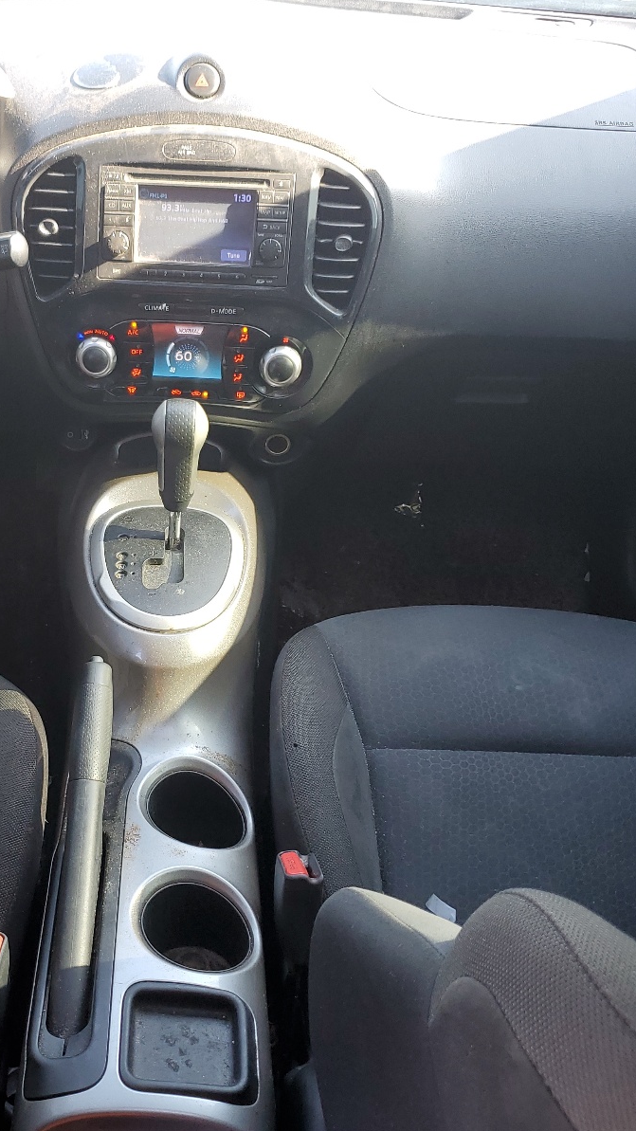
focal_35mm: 38
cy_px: 567
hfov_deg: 30.5
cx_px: 141
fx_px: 1139
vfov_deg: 52.8
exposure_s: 1/60.2
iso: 51
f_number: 1.5
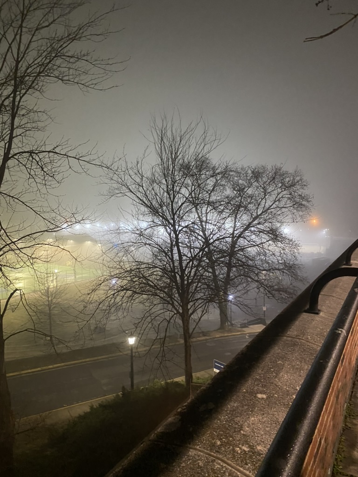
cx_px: 179
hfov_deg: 53.1
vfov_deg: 67.3
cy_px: 238
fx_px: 359
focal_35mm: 26
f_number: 1.8
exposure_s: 1/32
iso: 640
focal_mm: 4.25
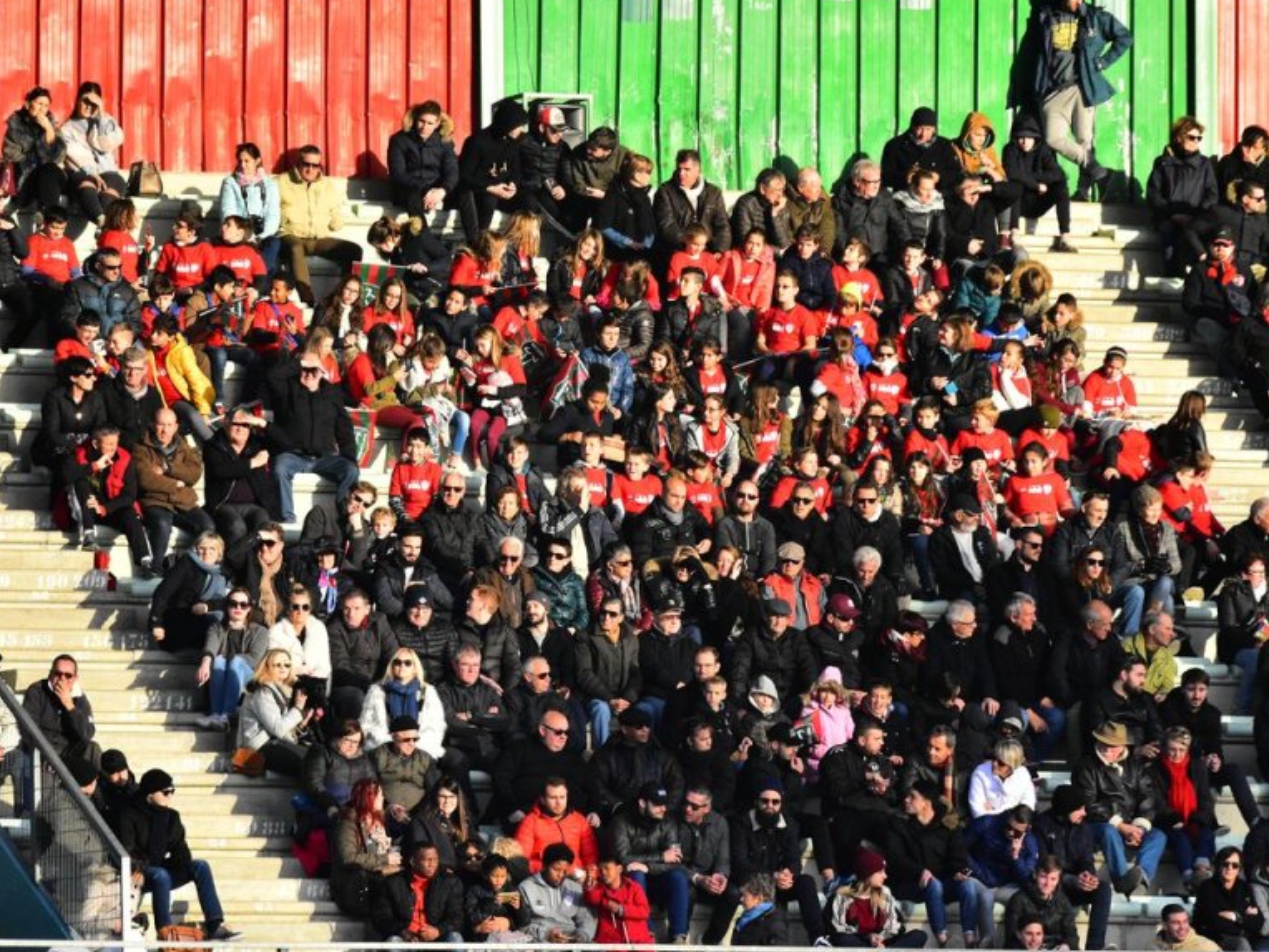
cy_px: 437
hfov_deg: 5.3
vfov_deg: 3.9
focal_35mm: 377
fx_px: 13808
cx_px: 699
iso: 2500
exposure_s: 1/1600
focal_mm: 195
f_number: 9
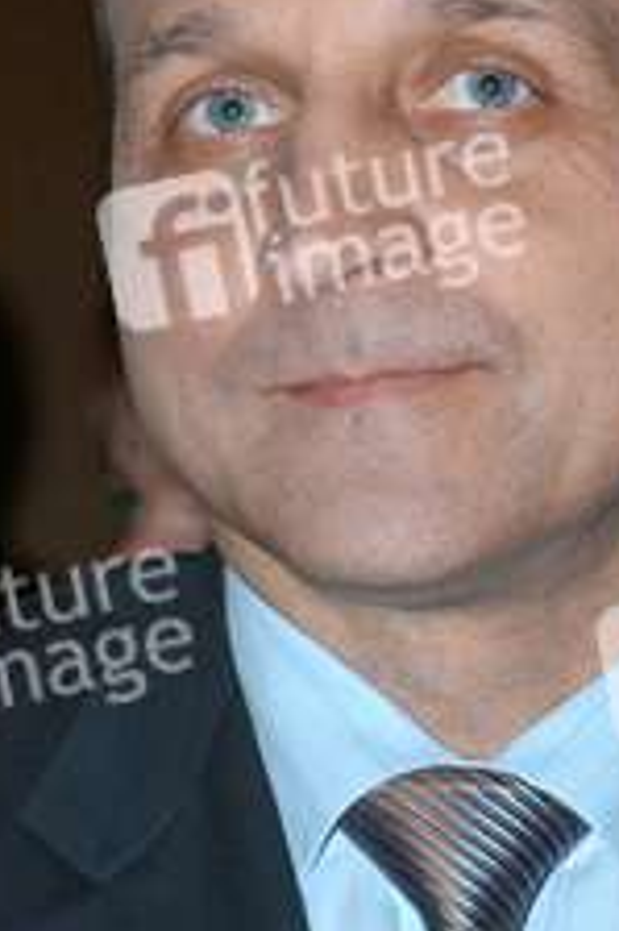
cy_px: 441
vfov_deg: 6.4
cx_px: 432
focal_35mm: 322
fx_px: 8317
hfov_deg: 4.3
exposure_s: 1/125
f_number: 10
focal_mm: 120
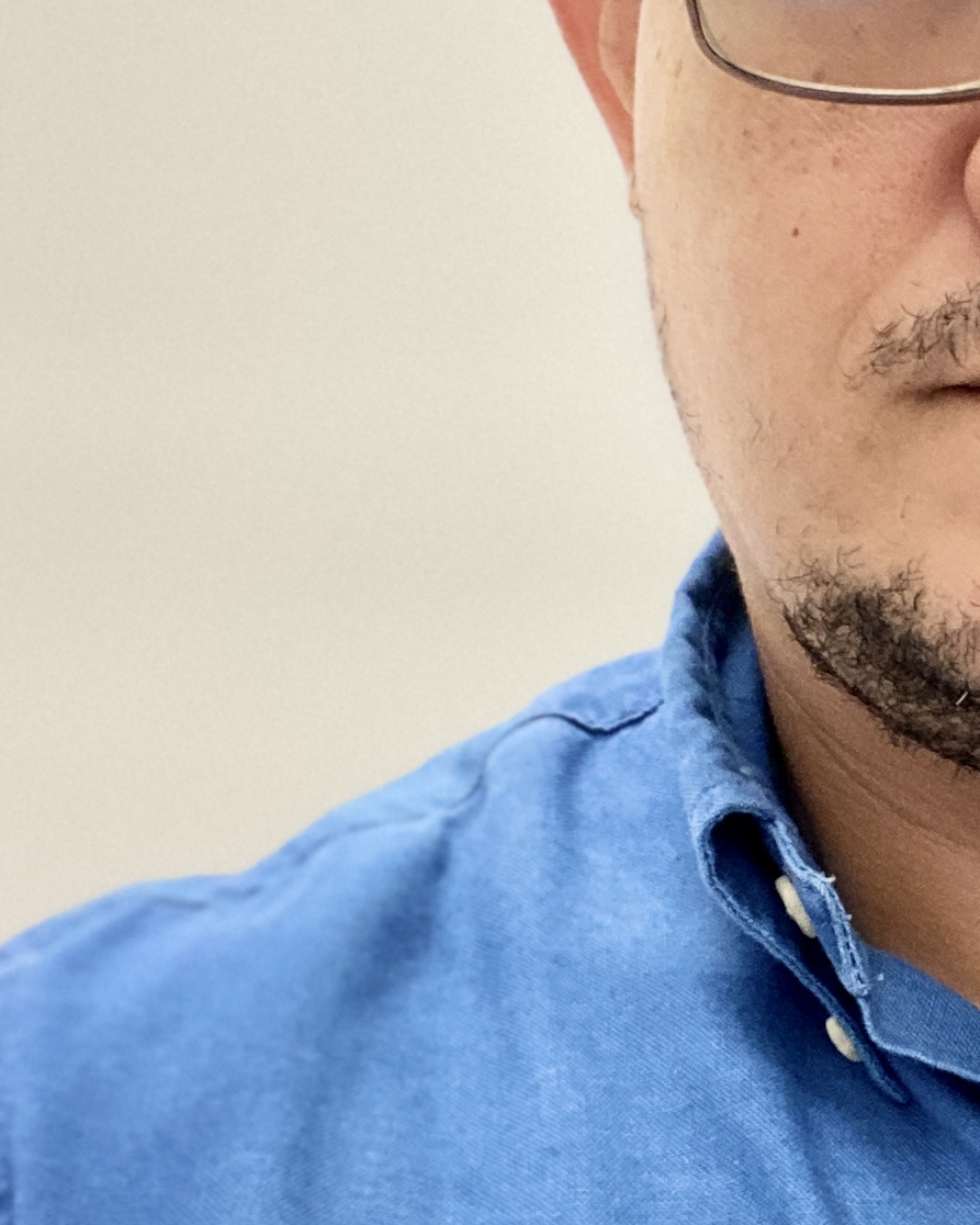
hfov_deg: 18.3
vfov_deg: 23.6
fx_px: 2936
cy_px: 567
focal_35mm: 81
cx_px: 1044
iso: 320
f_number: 2.2
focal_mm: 2.71
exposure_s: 1/60
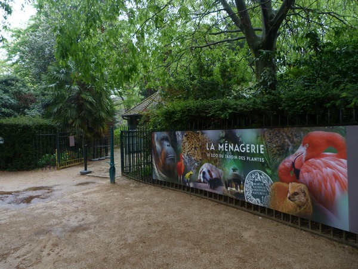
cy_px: 134
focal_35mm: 25
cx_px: 179
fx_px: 259
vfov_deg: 54.9
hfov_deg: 69.4
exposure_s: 1/60
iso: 100
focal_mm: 4.5
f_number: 2.8
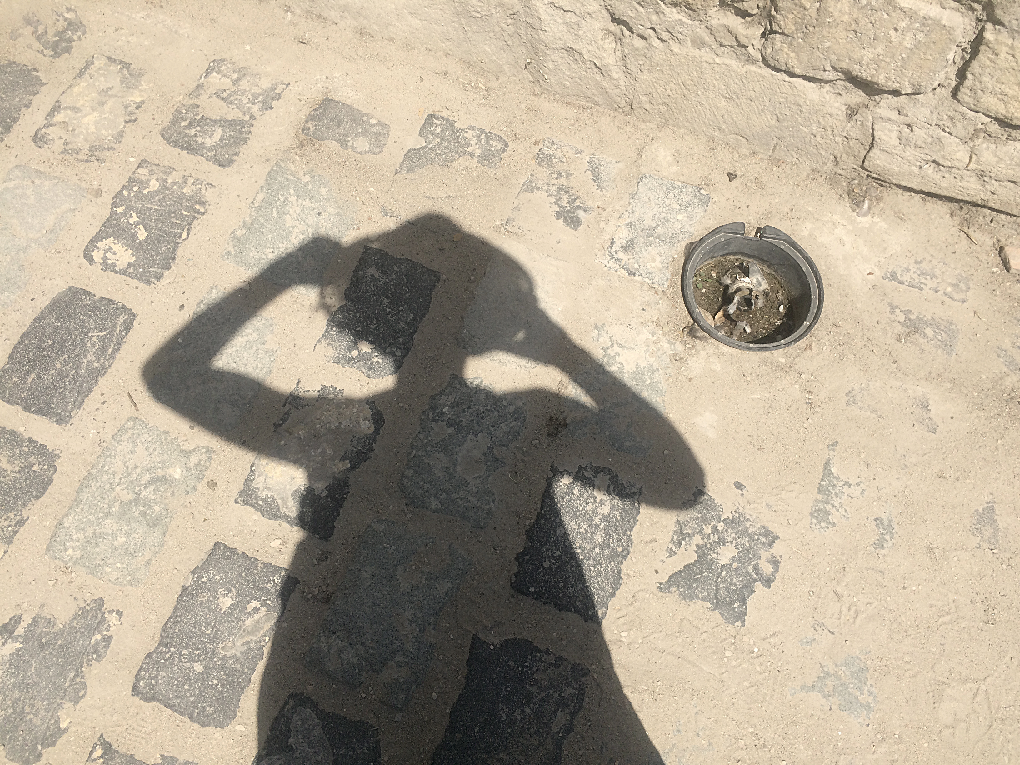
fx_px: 855
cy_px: 382
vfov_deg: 48.2
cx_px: 510
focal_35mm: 29
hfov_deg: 61.7
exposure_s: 1/3731
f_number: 2.2
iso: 32
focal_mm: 4.15
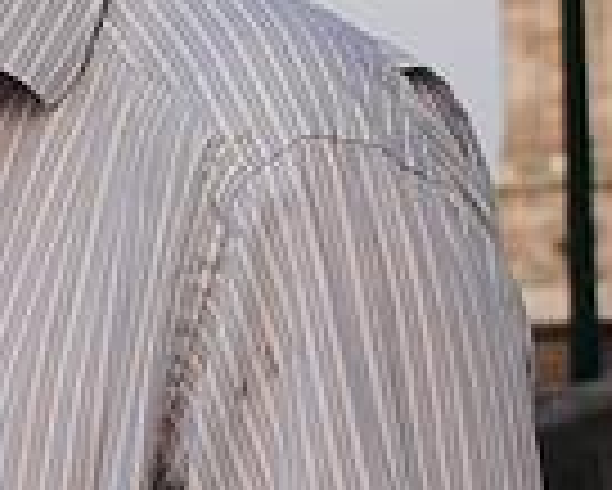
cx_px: -594
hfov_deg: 6.4
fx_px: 5293
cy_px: 234
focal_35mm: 292
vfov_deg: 5.3
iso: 100
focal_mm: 34
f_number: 7.1
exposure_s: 1/200
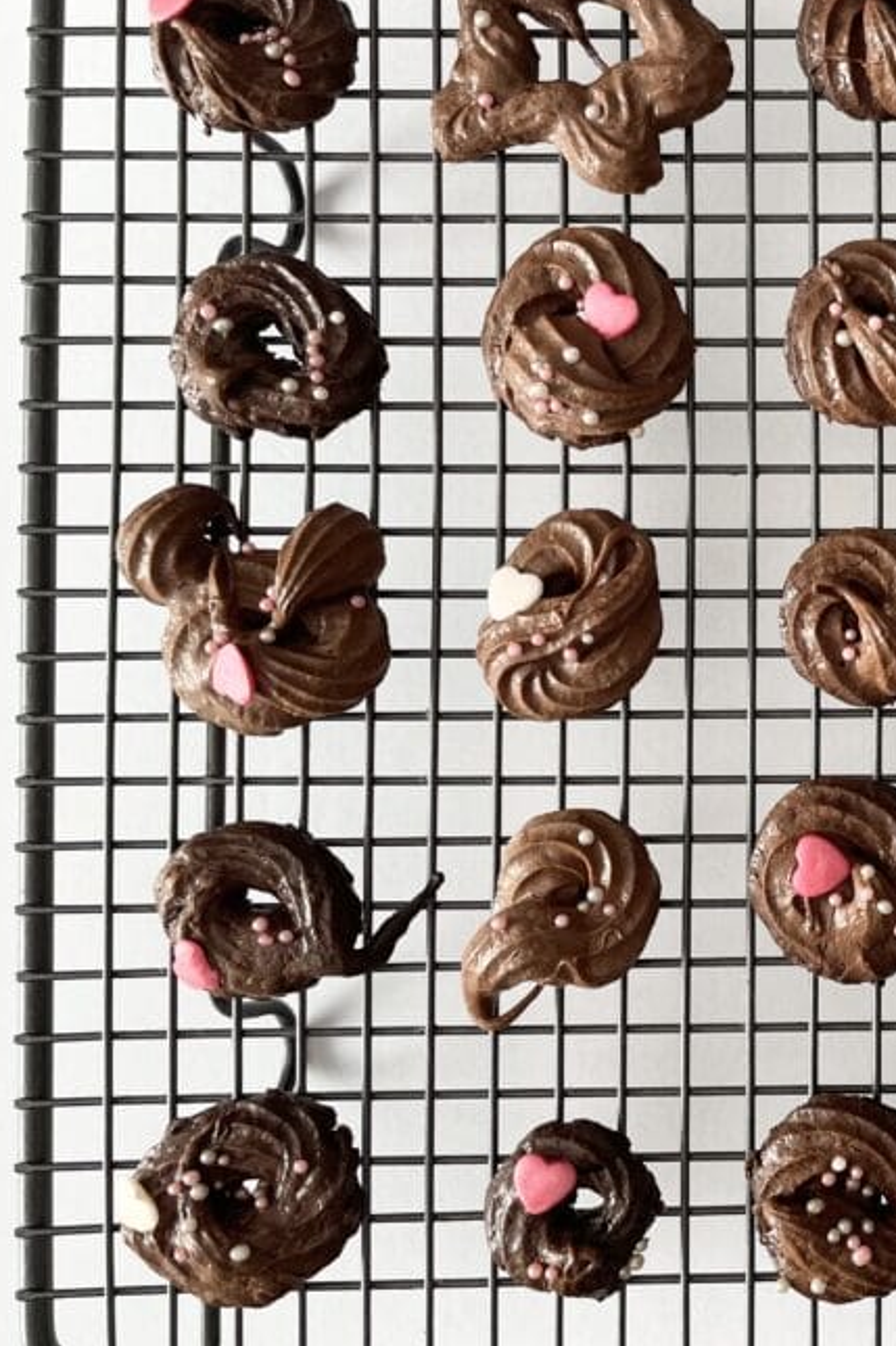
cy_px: 646
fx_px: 1606
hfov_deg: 28.1
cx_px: 1011
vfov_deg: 45.4
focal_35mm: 43
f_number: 1.6
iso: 125
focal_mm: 4.2
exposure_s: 1/121
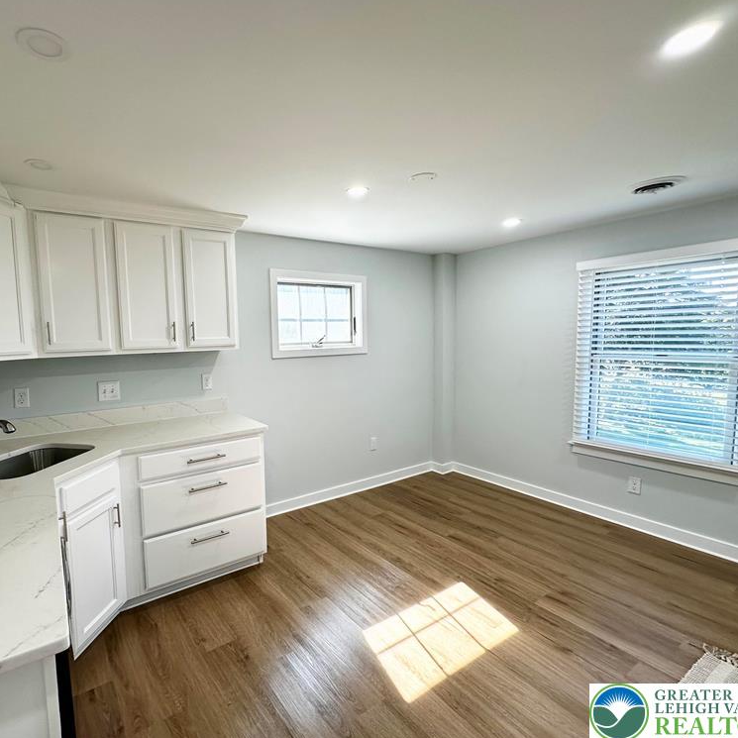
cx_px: 284
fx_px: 410
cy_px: 369
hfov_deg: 82.6
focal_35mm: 17
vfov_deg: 84.0
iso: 100
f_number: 2.2
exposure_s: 1/120
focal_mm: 2.22
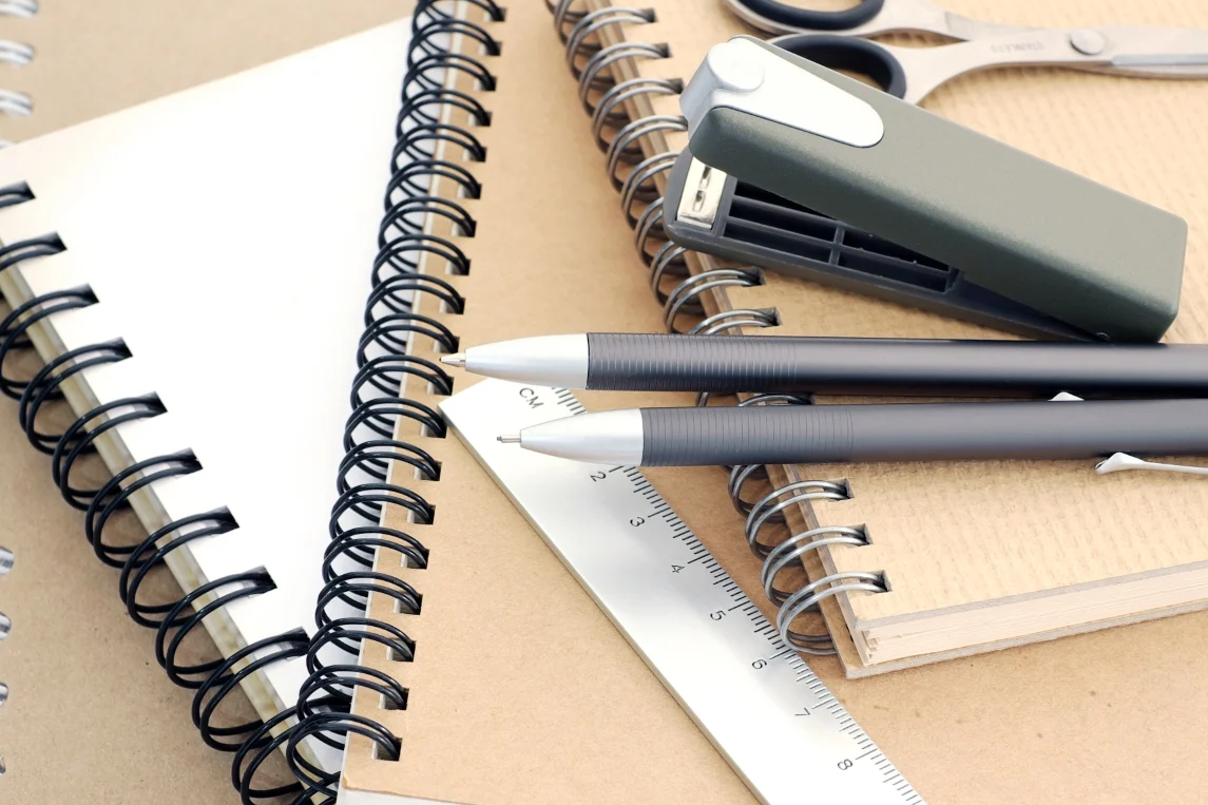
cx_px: 652
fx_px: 2516
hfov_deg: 27.0
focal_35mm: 75
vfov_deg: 18.2
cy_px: 478
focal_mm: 35
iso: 400
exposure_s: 1/3.33
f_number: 8
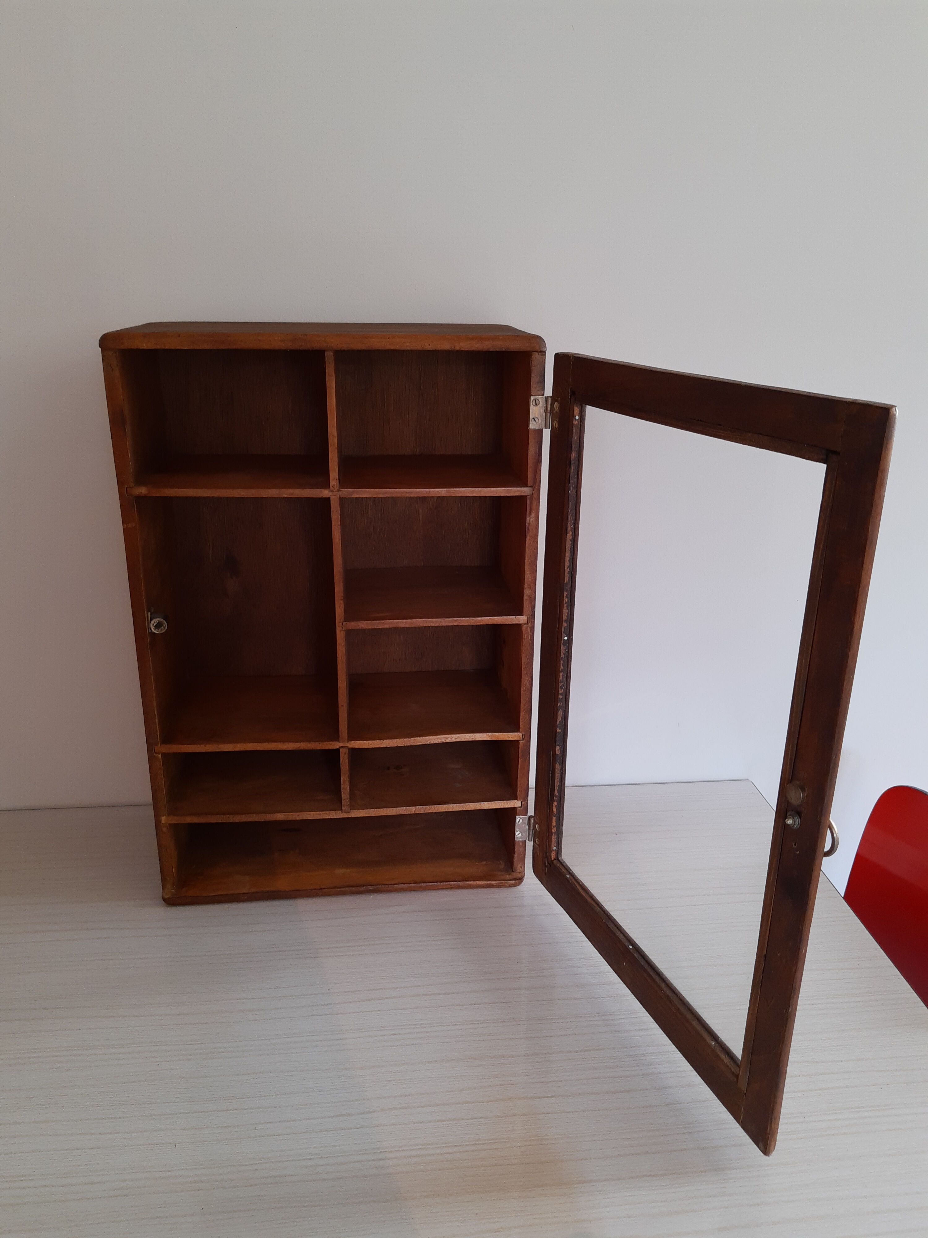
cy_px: 619
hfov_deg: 53.1
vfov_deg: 67.3
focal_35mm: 26
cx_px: 464
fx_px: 929
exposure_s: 1/33
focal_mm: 4.75
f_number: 1.7
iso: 75
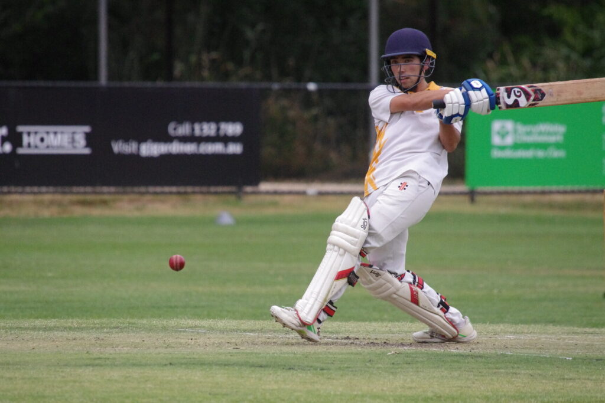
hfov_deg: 2.7
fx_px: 12605
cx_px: 302
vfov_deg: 1.8
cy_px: 202
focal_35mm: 750
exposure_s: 1/3200
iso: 3200
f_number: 10
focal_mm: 500
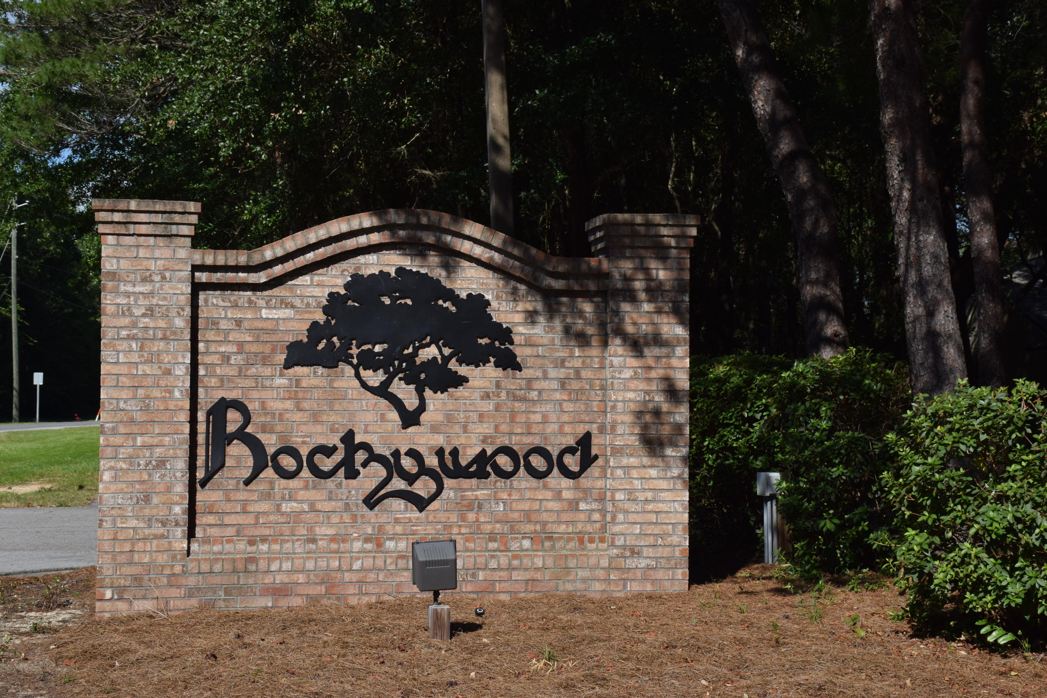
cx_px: 524
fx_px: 2094
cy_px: 349
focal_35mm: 72
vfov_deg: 18.9
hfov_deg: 28.1
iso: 100
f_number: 13
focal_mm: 48
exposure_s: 1/200
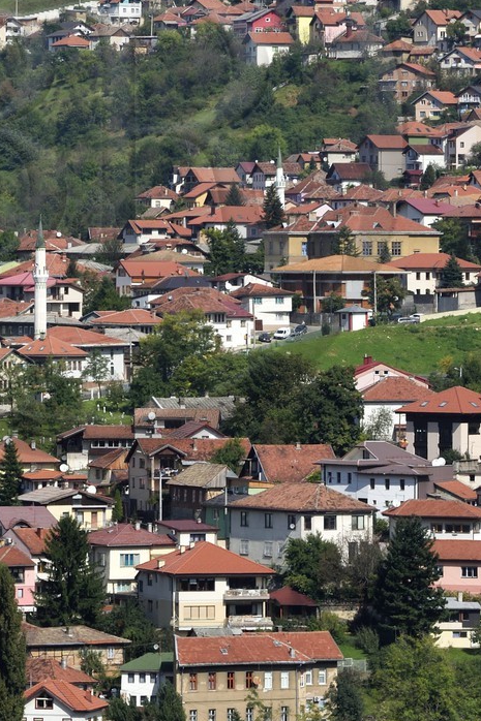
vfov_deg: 6.9
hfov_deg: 4.6
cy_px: 136
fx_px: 5975
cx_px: 83
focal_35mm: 298
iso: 200
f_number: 16
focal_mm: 130
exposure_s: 1/250
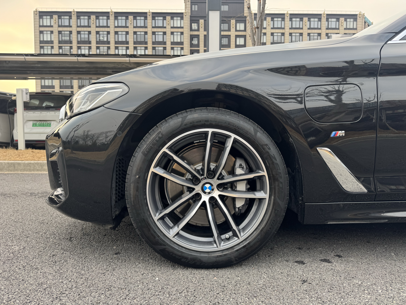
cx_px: 203
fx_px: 281
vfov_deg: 56.8
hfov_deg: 71.6
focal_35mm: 24
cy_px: 152
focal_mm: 6.76
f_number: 1.78
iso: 64
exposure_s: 1/169
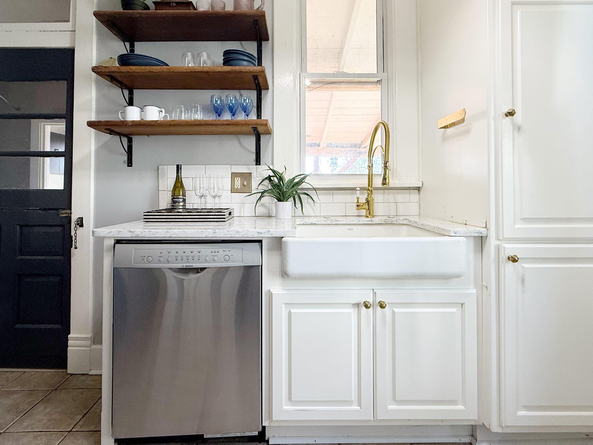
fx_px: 308
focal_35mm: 18
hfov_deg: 87.7
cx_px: 291
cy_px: 188
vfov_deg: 71.2
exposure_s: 1/120
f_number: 2.2
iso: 200
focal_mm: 2.22
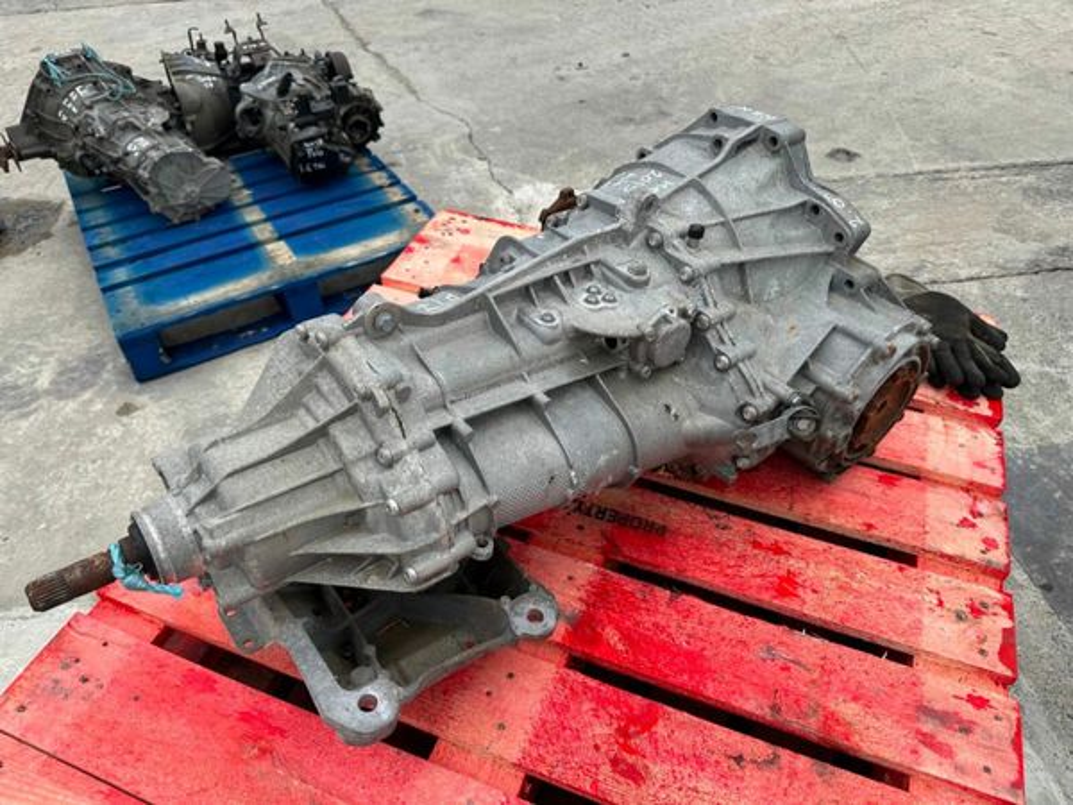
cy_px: 402
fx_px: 744
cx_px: 536
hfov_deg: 71.6
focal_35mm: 24
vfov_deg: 56.8
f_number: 1.78
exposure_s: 1/756
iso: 80
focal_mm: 6.86
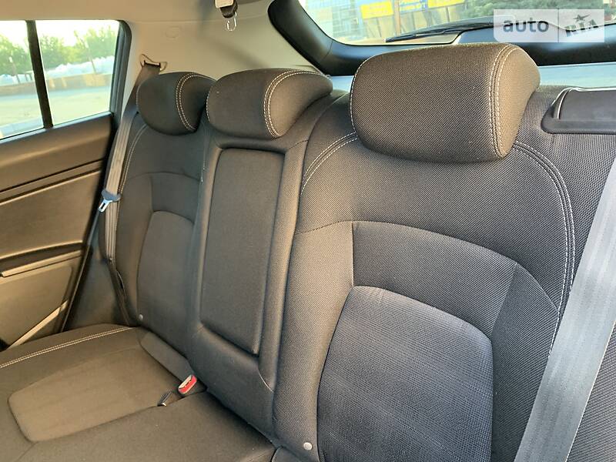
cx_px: 308
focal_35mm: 26
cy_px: 231
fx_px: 463
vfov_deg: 53.1
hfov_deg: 67.3
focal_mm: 4.2
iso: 400
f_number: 1.8
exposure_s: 1/47
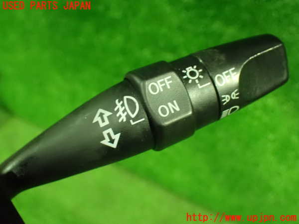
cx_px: 150
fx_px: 406
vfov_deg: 30.9
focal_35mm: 47
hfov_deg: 40.4
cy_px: 112
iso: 1600
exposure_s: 1/25
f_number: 3.1
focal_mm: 8.4
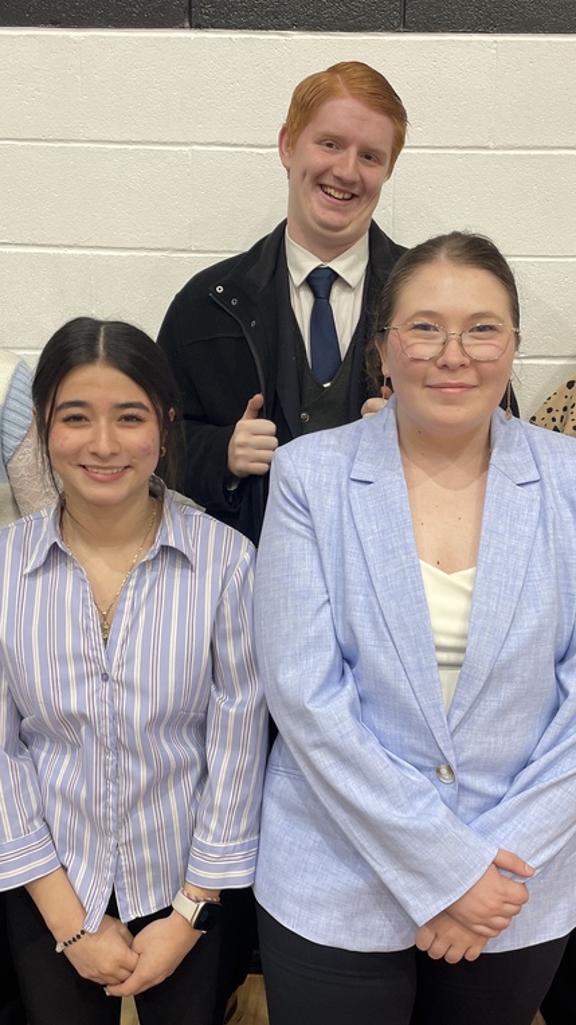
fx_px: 1032
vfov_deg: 52.8
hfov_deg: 31.1
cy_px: 512
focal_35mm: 38
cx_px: 324
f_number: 1.6
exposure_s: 1/60
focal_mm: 4.2
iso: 80
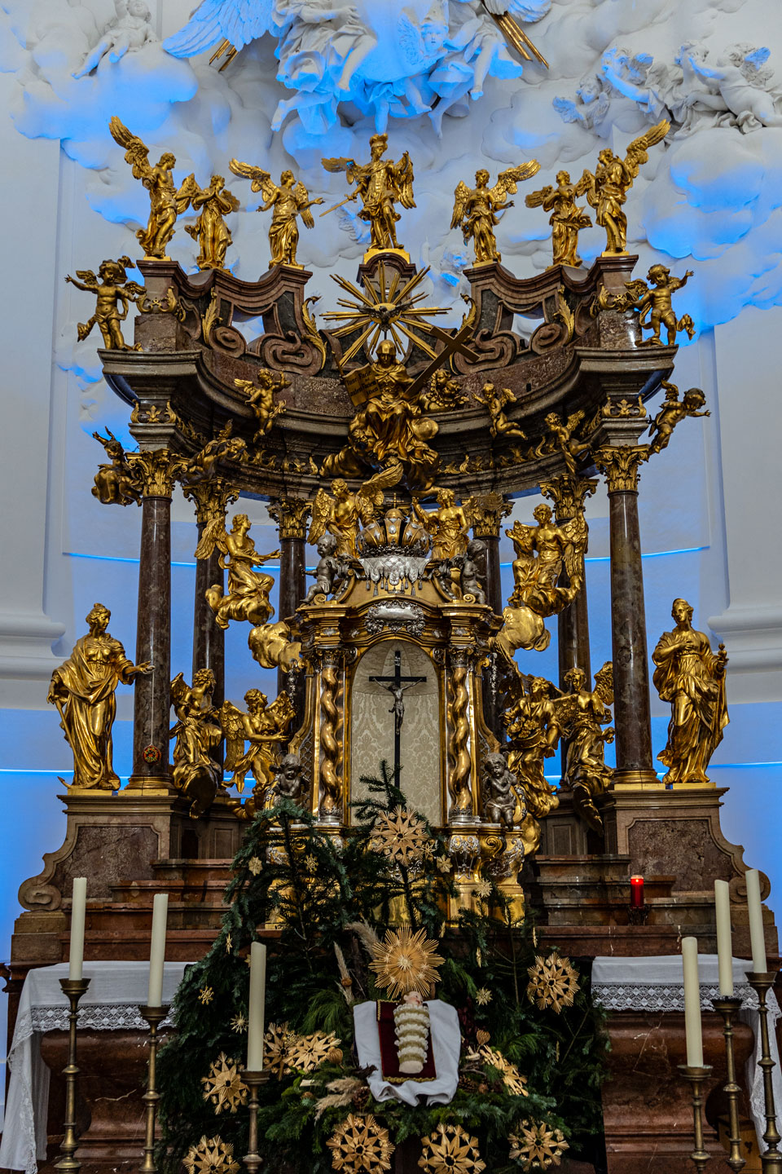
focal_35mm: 41
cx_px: 391
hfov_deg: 32.6
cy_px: 587
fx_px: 1339
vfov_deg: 47.3
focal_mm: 27.4
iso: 400
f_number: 2.8
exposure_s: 1/50
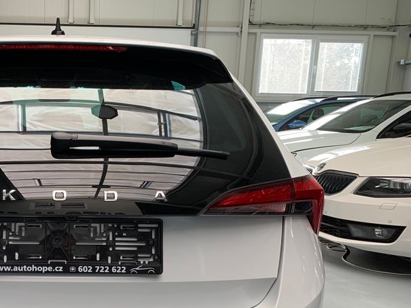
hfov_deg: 40.6
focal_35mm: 44
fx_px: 523
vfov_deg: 32.3
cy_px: 232
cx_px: 66
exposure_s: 1/121
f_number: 1.8
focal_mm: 4.25
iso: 80
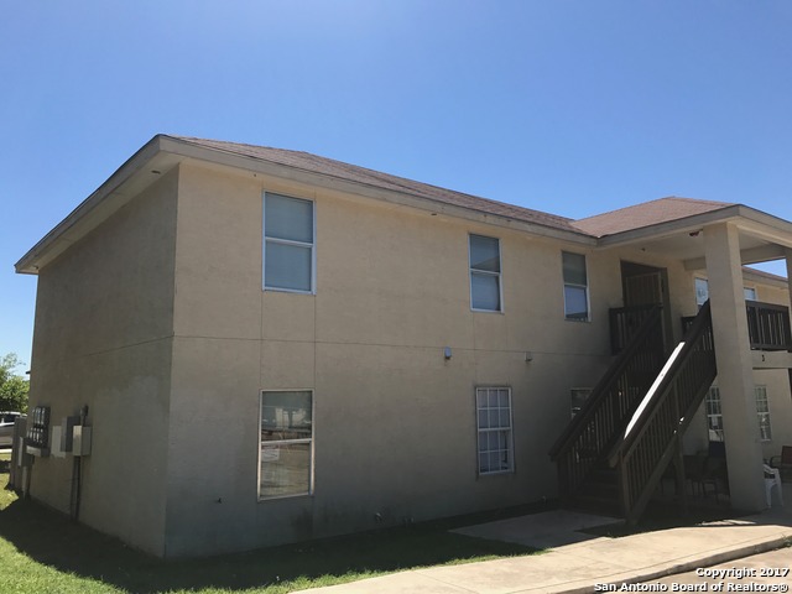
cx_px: 396
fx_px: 641
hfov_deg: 63.4
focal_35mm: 28
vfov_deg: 49.7
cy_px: 297
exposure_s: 1/1996
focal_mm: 3.99
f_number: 1.8
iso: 20
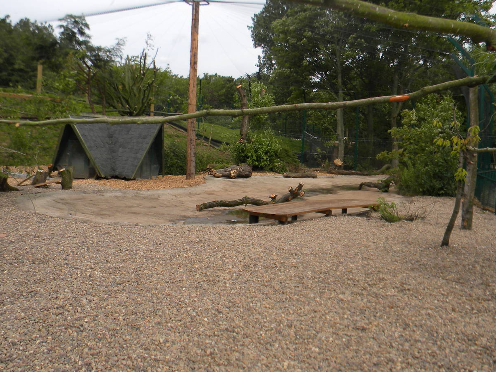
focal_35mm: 37
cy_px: 166
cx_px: 234
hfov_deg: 50.1
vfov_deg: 38.6
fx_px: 530
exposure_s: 1/697
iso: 80
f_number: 3.5
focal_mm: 5
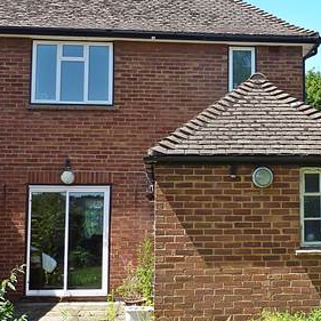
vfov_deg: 25.3
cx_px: 270
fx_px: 713
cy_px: 142
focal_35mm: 68
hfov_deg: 24.8
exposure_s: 1/250
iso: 80
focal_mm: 4.4
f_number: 4
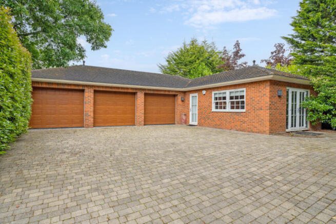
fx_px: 187
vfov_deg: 62.0
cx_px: 168
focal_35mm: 20
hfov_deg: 84.0
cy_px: 112
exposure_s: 1/250
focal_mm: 20
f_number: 9
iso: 640
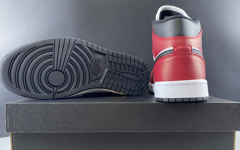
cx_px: 120
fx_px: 196
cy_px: 89
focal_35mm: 30
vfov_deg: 41.7
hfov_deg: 62.9
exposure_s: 1/50
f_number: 1.8
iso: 100
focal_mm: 4.25
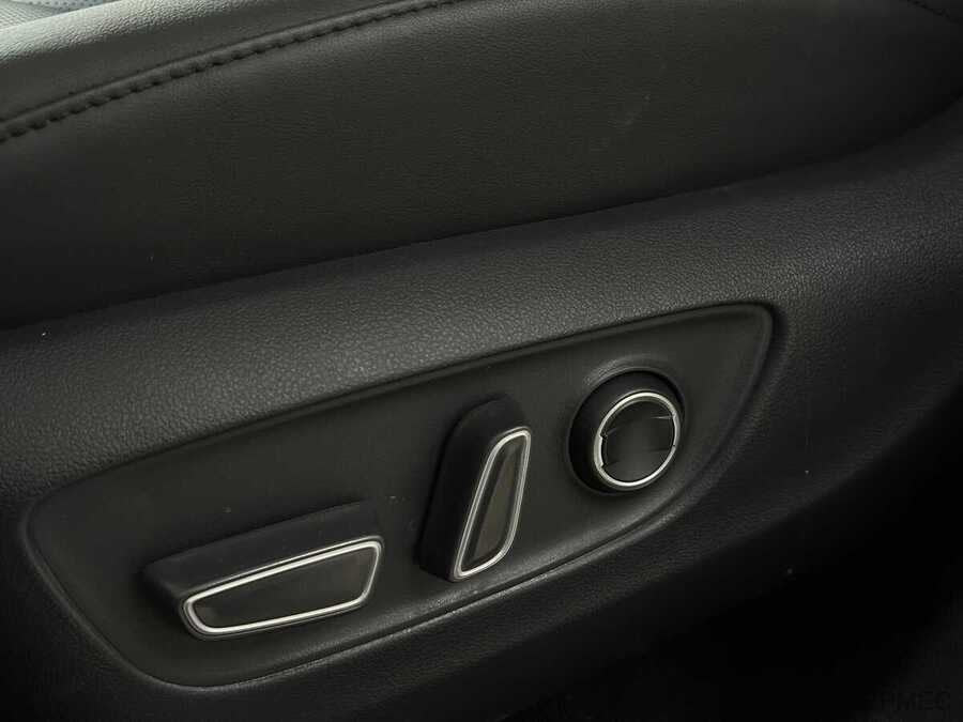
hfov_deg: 39.7
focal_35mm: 48
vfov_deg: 30.3
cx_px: 482
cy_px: 361
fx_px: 1335
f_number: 1.78
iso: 250
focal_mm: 6.86
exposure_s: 1/33
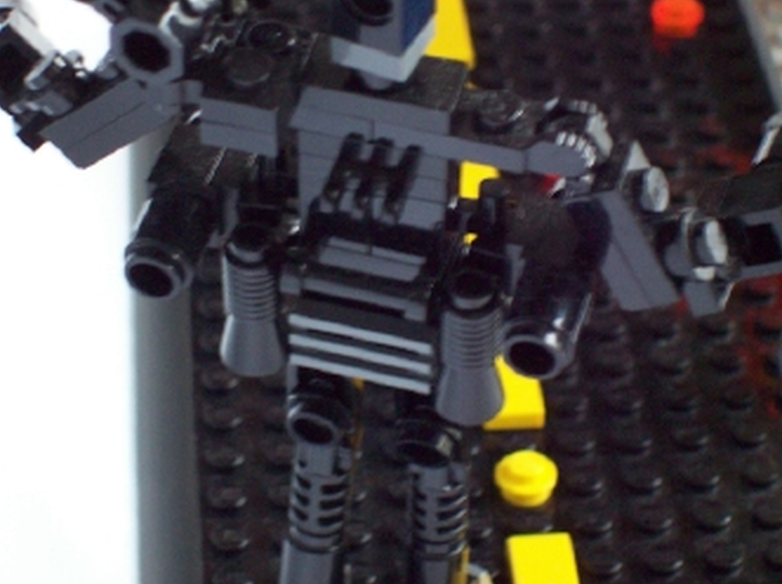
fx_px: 2933
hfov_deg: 15.2
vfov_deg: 11.4
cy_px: 239
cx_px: 379
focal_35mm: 130
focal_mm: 18
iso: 160
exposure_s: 1/8
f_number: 4.8
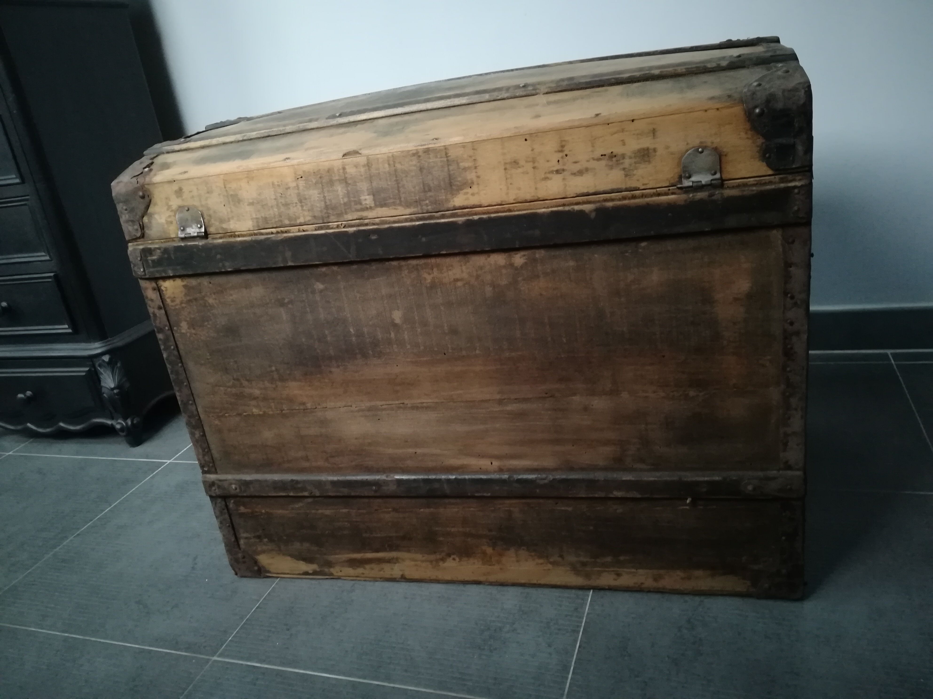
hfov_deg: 67.3
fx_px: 701
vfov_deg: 53.1
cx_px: 466
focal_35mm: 26
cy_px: 350
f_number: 2.2
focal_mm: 3.83
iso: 500
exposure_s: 1/20
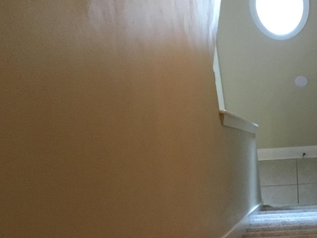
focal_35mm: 78
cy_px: 169
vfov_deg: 18.8
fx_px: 714
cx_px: 306
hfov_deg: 24.1
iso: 200
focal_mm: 3.3
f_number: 2.4
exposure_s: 1/20
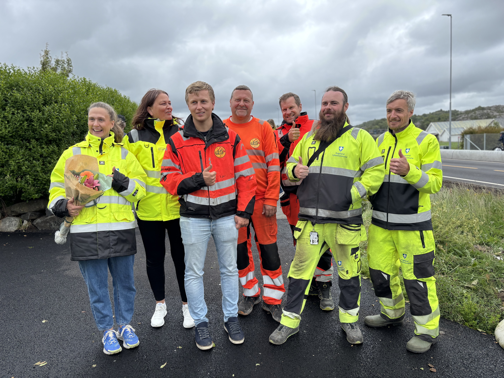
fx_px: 379
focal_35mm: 26
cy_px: 189
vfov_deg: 53.1
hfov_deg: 67.3
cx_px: 252
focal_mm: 5.96
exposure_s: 1/1152
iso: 50
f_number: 1.6
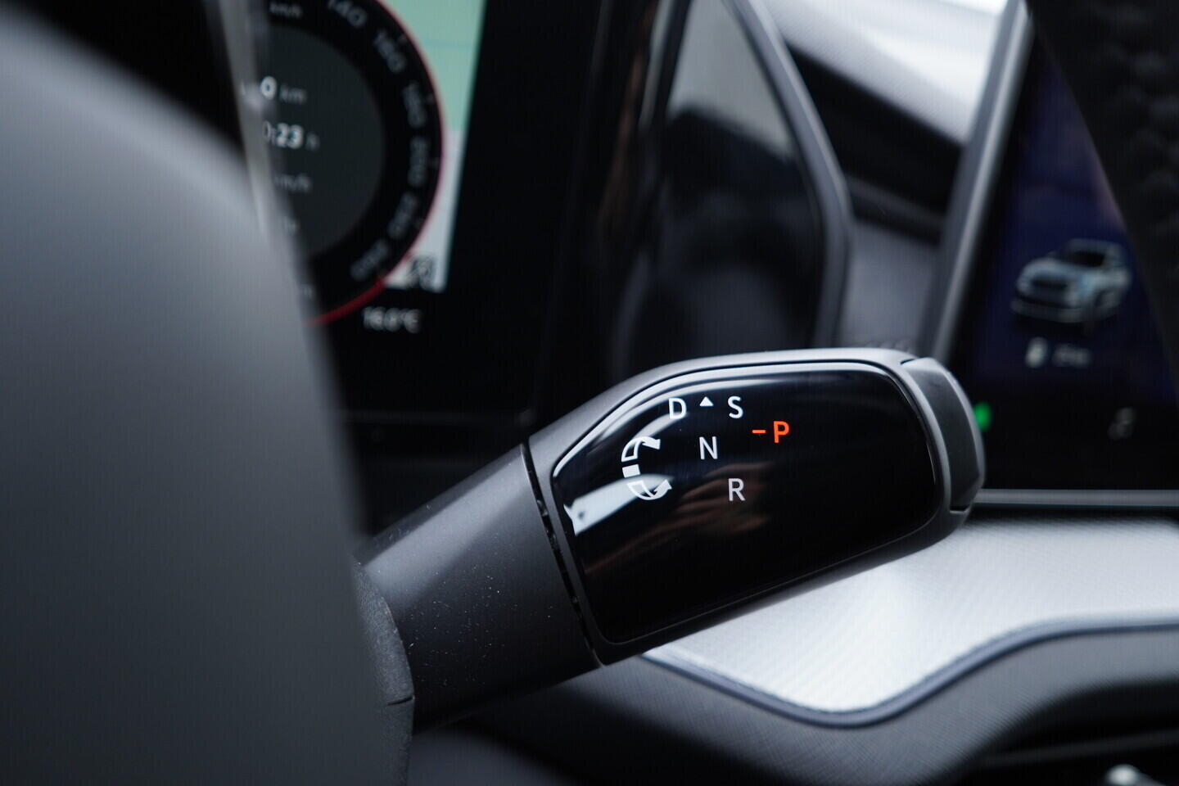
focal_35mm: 36
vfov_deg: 36.9
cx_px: 590
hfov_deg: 53.1
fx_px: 1179
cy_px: 393
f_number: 2.8
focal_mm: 24
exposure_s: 1/40
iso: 320
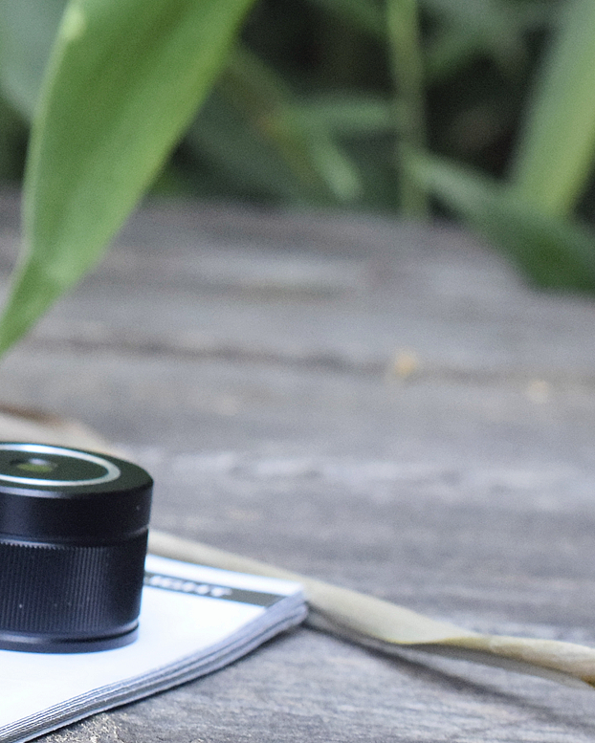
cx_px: -310
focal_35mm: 199
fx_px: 4383
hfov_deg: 7.6
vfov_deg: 9.7
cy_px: 329
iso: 3200
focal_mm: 55
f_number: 9
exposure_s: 1/320
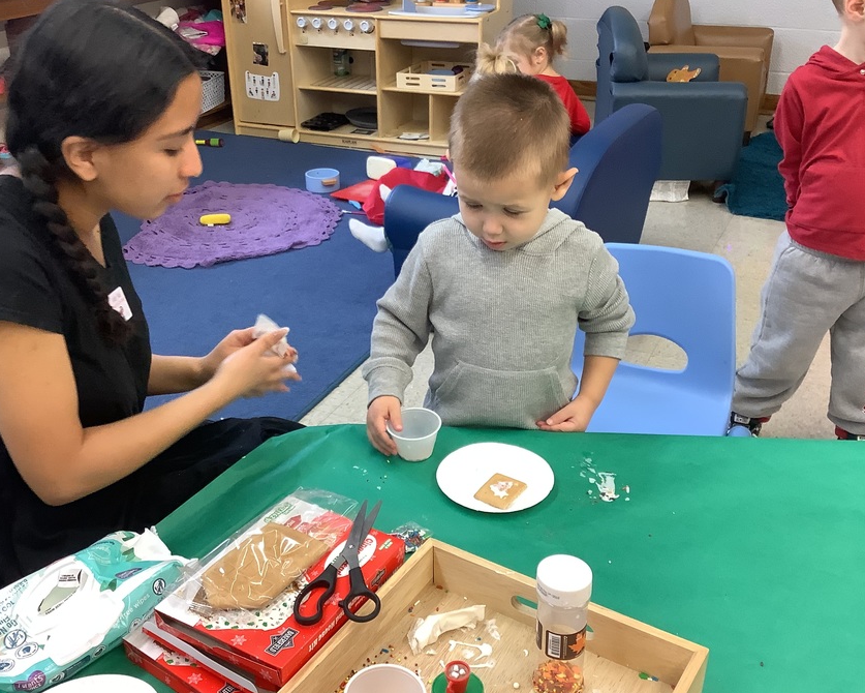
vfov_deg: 40.1
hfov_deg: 49.1
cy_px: 335
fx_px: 947
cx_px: 418
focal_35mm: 37
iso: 160
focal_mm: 3.3
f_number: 2.4
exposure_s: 1/60
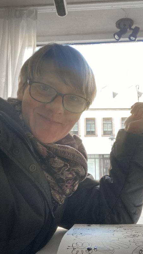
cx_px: 79
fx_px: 236
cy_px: 127
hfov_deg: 33.7
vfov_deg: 56.6
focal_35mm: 35
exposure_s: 1/60
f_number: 2.2
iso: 200
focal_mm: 2.9
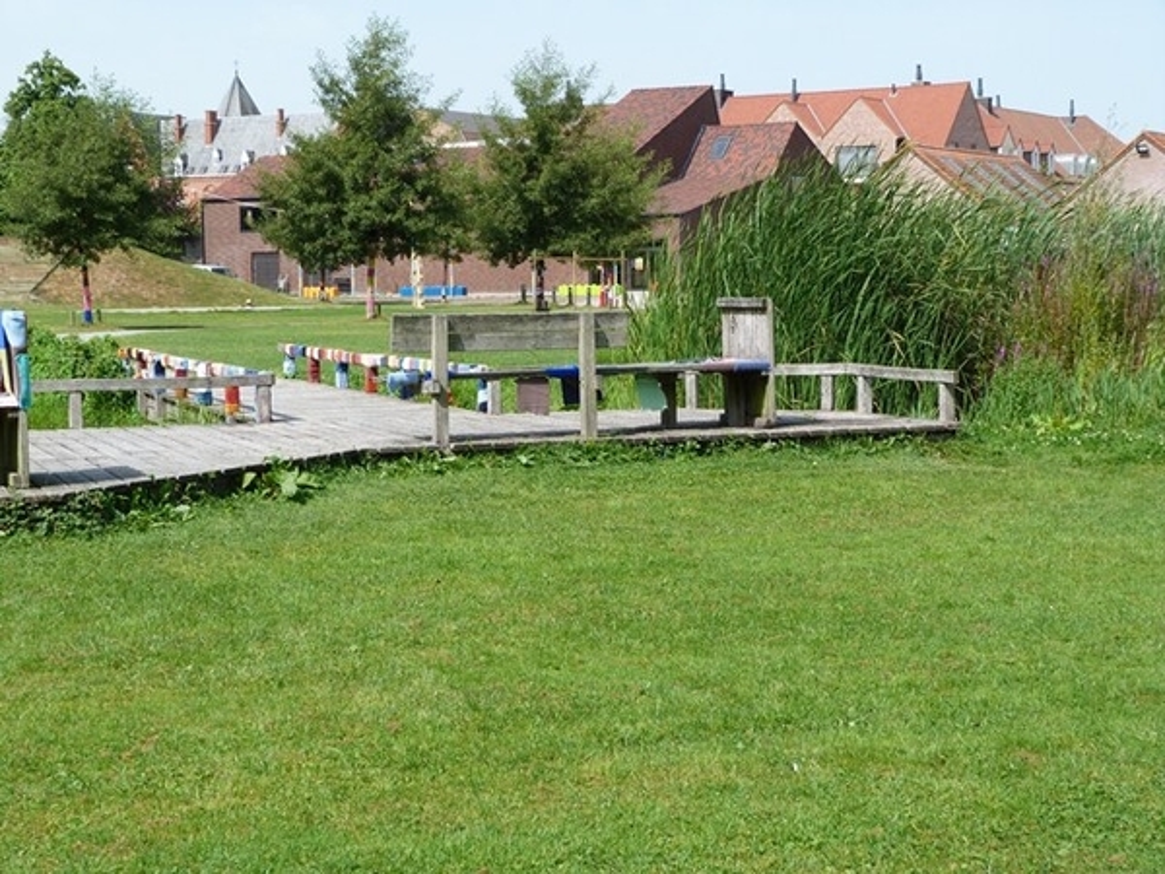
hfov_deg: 31.7
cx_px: 582
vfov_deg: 24.0
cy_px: 437
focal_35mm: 61
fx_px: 2053
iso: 80
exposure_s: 1/250
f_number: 5
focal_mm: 11
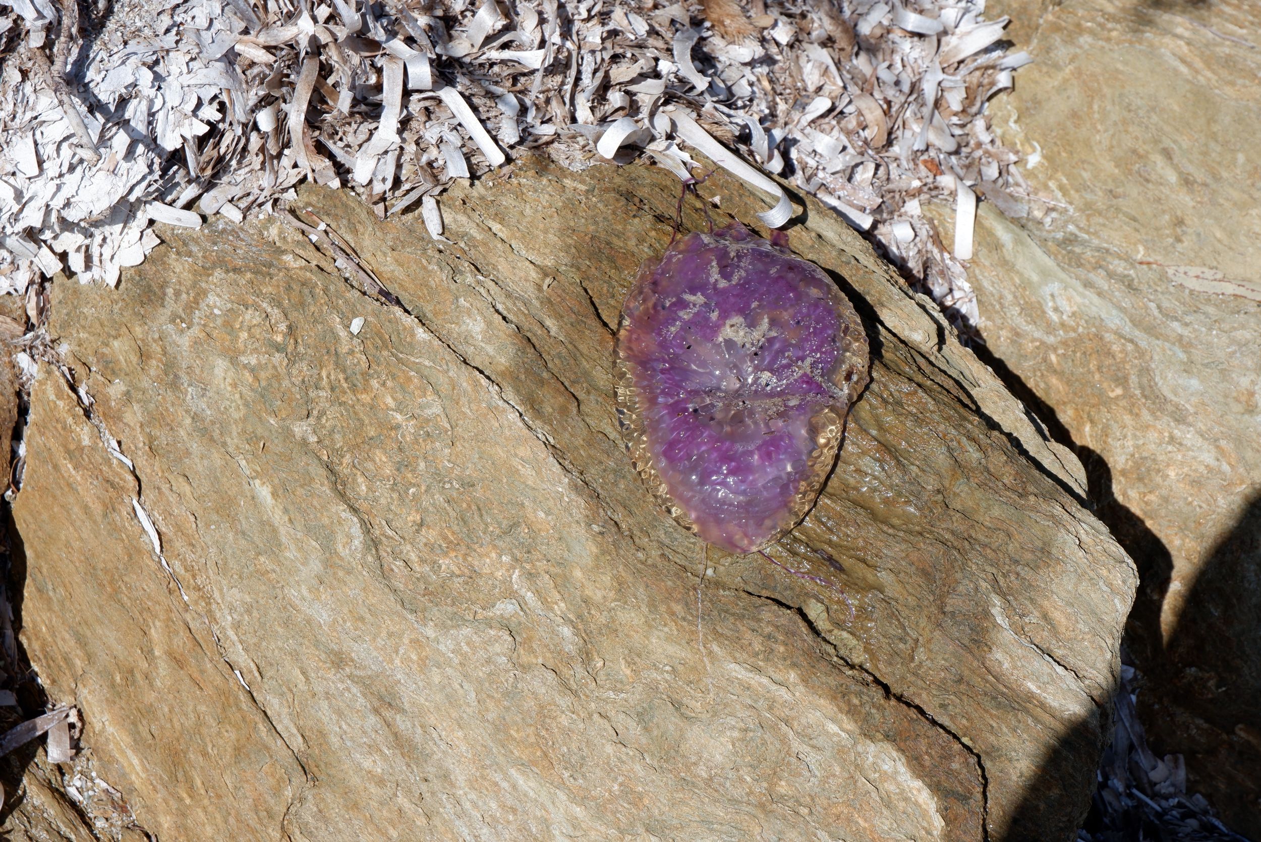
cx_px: 630
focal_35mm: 66
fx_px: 2313
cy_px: 421
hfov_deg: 30.5
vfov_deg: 20.6
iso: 200
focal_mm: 44.5
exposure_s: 1/480
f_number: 9
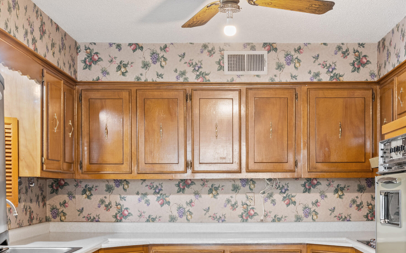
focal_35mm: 58
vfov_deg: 22.2
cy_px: 179
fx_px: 642
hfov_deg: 35.1
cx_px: 201
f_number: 9
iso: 800
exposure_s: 1
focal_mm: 35
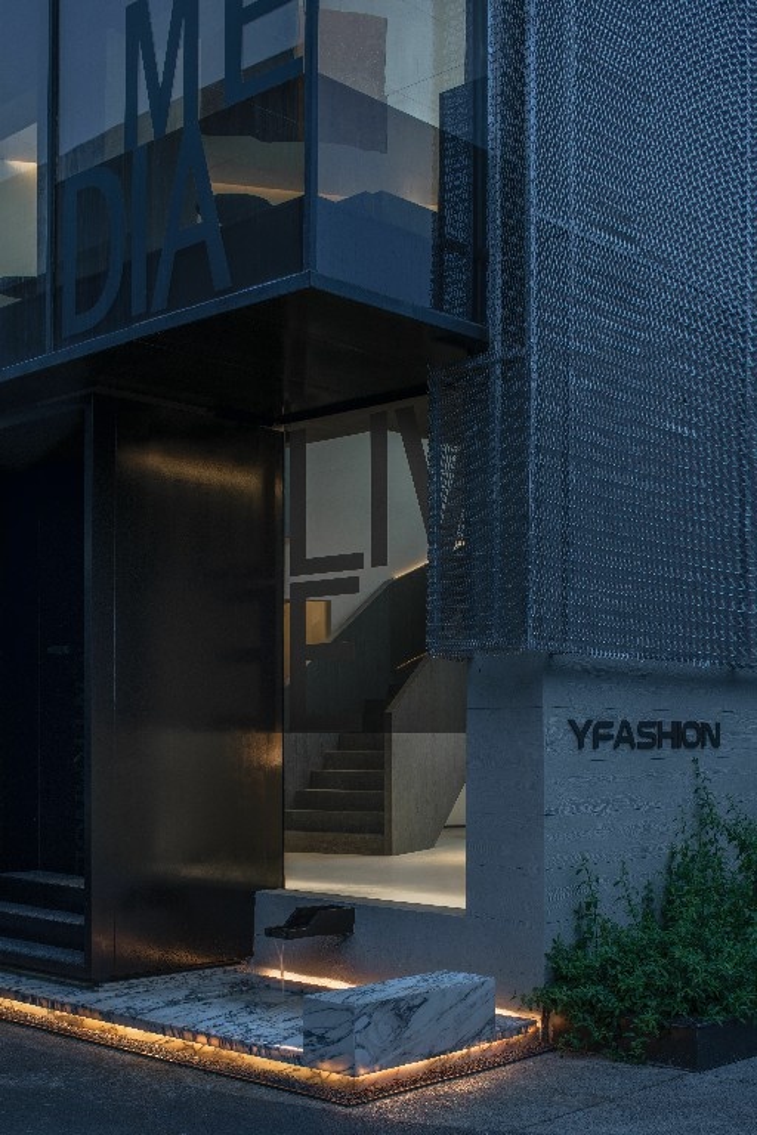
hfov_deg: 29.9
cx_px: 378
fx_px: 1419
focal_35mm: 45
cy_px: 568
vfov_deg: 43.6
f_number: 10
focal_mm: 45
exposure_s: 1/3
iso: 100
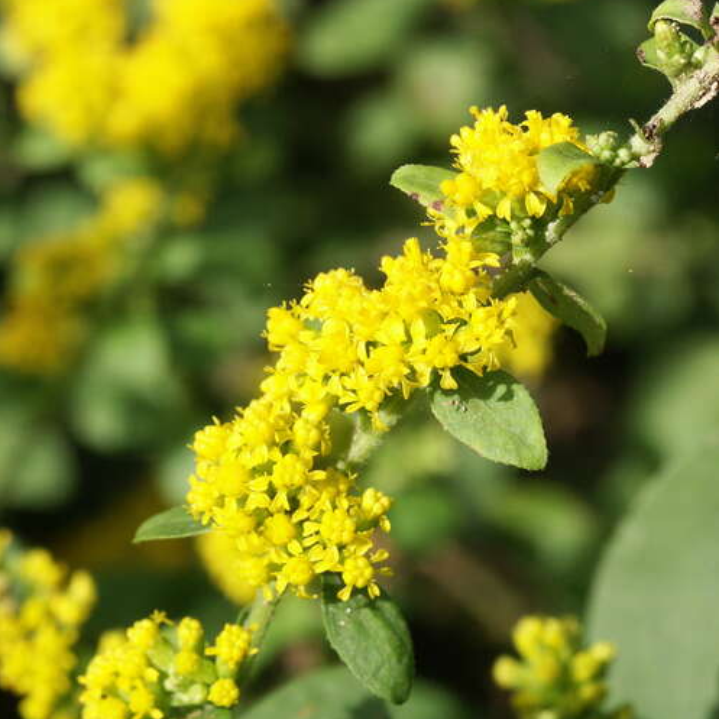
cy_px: 396
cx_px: 359
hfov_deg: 7.4
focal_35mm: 237
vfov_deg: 7.4
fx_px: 5569
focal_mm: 50.69
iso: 100
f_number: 6.7
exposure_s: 1/180
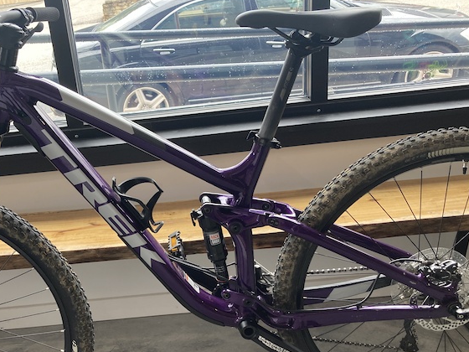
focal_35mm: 40
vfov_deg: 35.5
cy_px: 242
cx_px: 163
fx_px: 542
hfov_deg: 46.2
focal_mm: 3.99
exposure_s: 1/60
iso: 50
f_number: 1.8
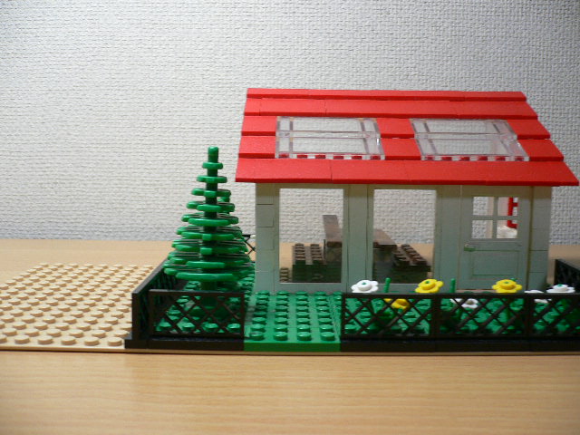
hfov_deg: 52.6
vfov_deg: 40.7
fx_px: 586
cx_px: 290
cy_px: 218
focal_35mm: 35
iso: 100
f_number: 2.8
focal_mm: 5.8
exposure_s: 1/40
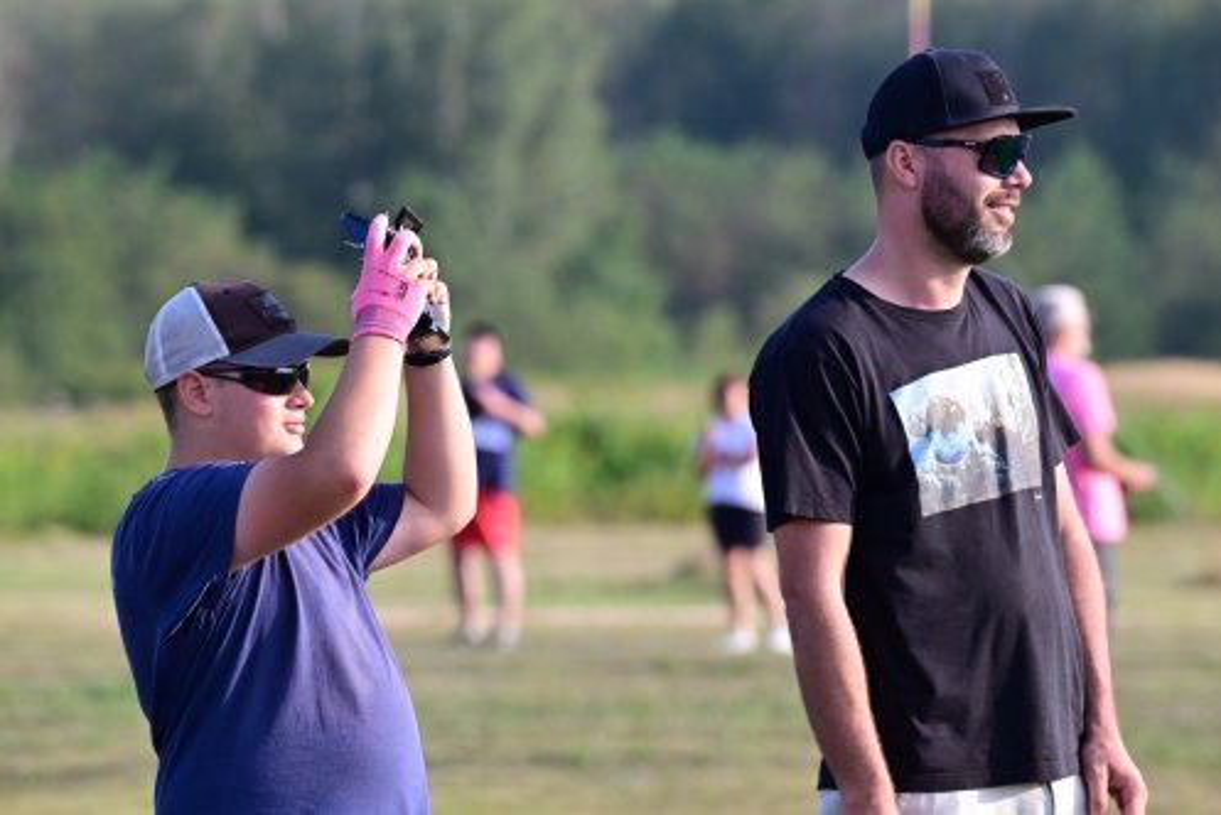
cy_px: 408
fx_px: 13574
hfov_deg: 5.2
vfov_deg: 3.4
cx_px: 610
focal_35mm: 400
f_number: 10
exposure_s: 1/640
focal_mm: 400
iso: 1000
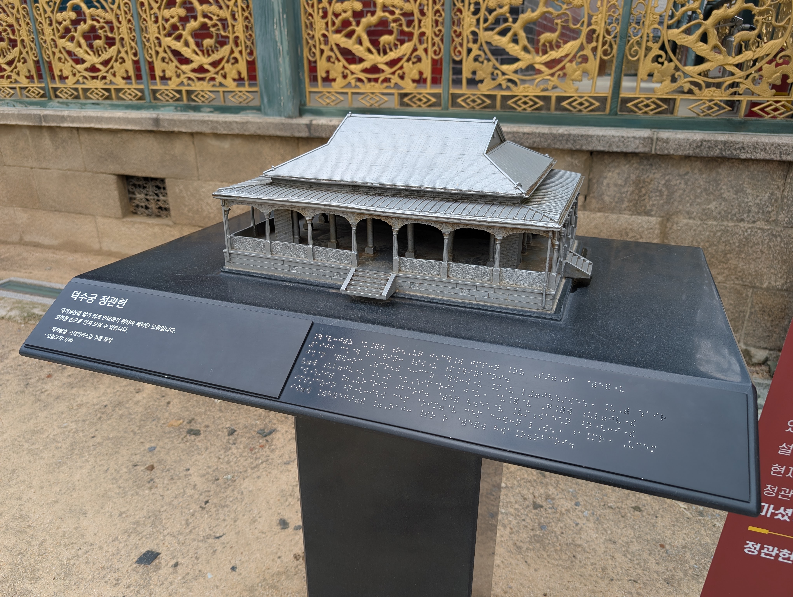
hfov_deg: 71.5
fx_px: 551
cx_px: 396
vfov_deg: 56.9
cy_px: 298
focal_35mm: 24
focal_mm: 6.9
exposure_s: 1/320
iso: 22
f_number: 1.68
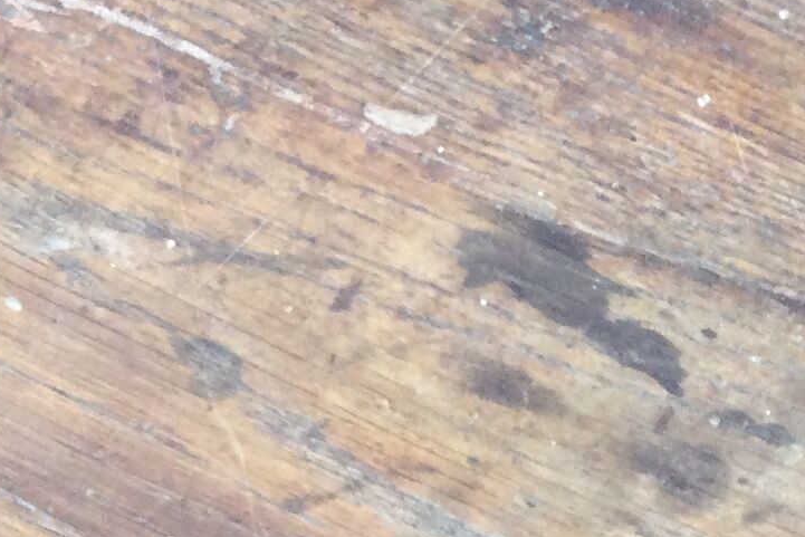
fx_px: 3265
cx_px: 431
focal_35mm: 146
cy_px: 1049
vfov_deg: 8.9
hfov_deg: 14.1
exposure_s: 1/100
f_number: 2.4
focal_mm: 3.3
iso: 40
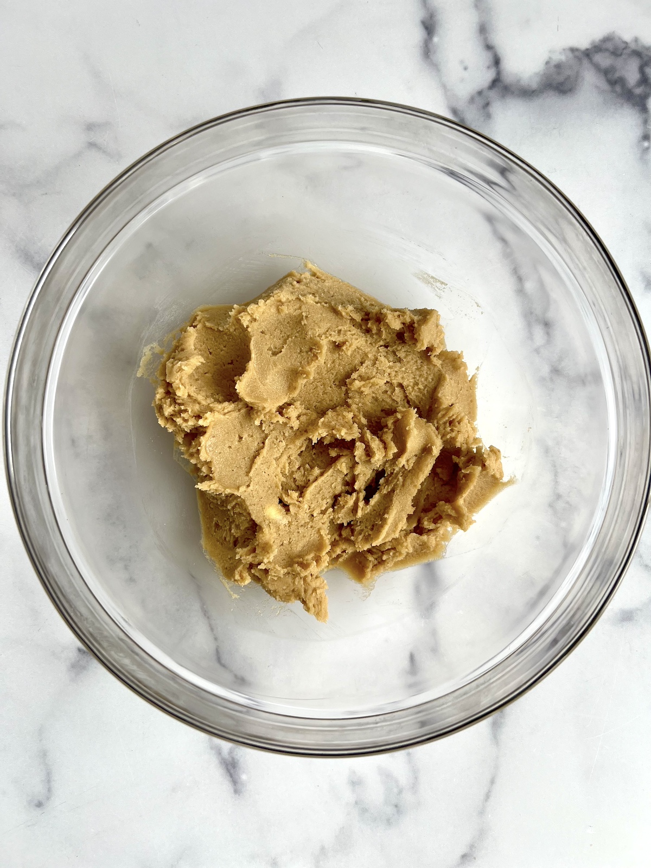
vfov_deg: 67.3
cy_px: 434
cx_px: 326
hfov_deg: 53.1
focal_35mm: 26
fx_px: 652
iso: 40
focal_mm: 5.7
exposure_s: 1/238
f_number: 1.5
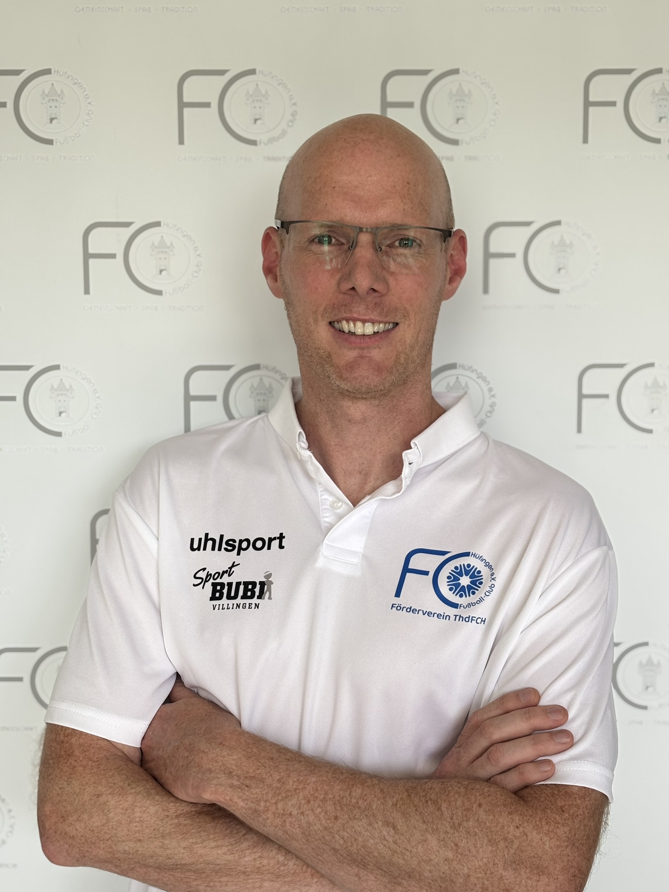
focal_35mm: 52
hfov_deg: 28.0
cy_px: 446
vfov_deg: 36.8
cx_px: 334
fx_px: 1340
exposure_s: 1/303
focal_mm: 5.96
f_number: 1.6
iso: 32
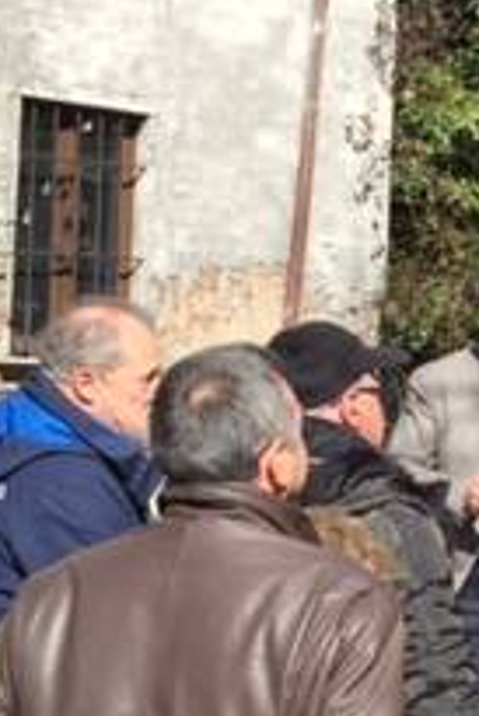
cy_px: 363
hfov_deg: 13.3
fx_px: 1873
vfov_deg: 21.7
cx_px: 818
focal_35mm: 94
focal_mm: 4.15
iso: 32
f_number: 2.2
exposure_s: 1/1319
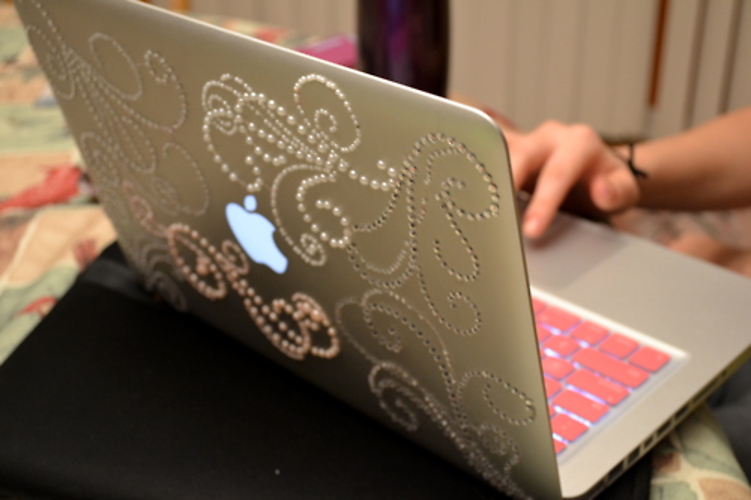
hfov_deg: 37.9
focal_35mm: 52
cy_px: 250
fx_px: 1095
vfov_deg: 25.7
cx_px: 376
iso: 1100
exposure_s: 1/15
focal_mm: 35
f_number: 5
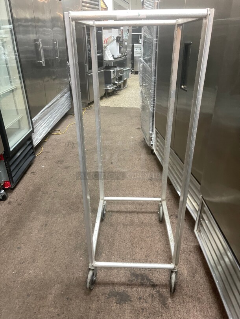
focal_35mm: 26
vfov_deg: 67.3
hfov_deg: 53.1
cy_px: 160
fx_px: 240
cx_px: 120
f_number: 1.6
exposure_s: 1/60
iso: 400
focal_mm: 5.1
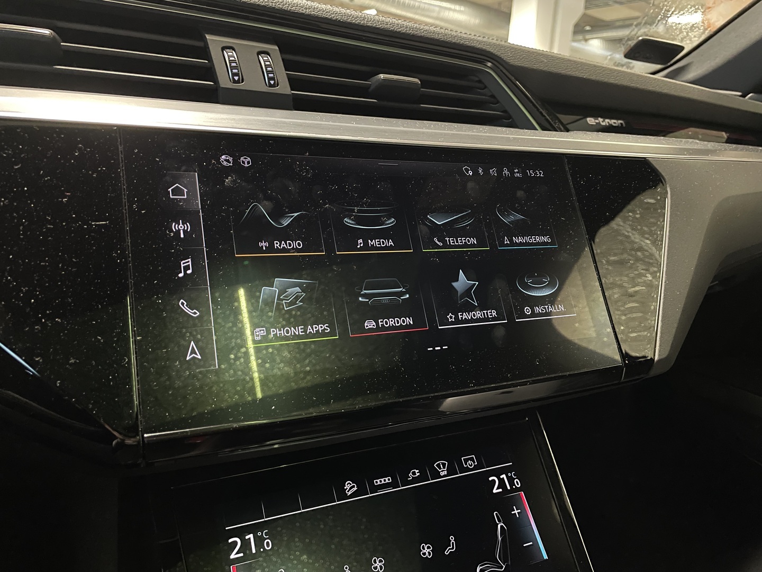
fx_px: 572
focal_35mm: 26
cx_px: 381
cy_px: 286
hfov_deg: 67.3
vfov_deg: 53.1
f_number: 1.6
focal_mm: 4.2
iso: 1600
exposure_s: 1/38
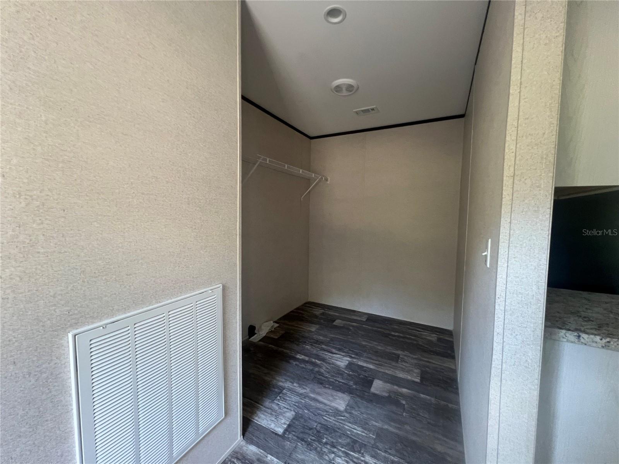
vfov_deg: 89.9
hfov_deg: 106.2
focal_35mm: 13
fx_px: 232
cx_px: 310
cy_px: 232
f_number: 1.8
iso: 320
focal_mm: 1.57
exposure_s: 1/60
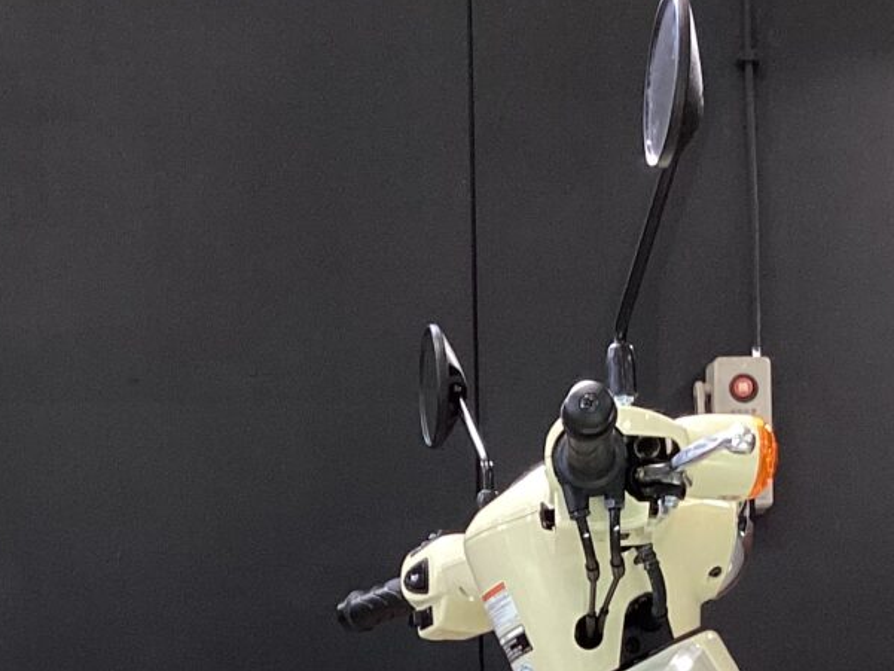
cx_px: 239
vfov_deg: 13.9
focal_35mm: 99
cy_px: 1030
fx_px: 2557
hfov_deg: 19.7
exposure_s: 1/60
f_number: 2.4
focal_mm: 3.3
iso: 100
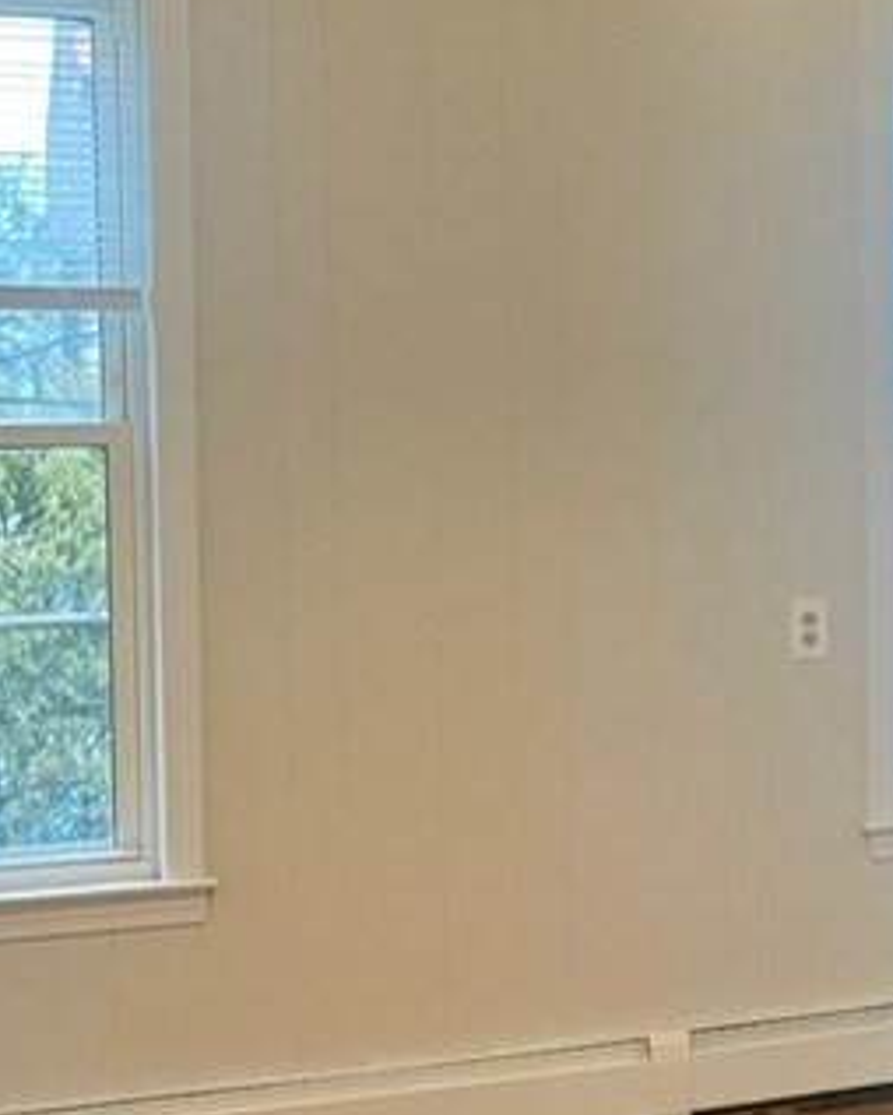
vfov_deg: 23.3
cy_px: 584
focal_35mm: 82
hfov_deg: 17.2
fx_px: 2706
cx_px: 1259
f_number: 1.8
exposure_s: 1/60
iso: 250
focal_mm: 4.25
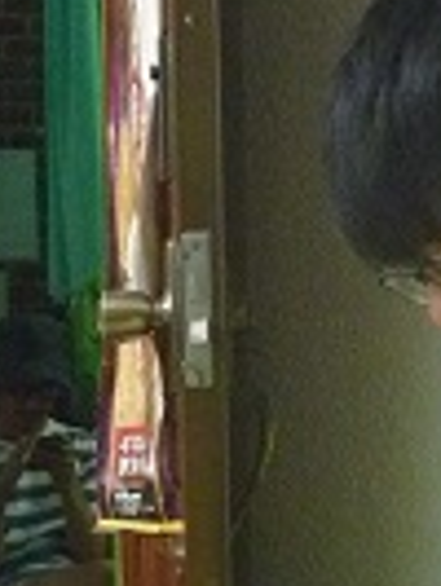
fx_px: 1781
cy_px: 784
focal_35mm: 105
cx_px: 251
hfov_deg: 14.1
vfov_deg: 17.4
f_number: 3.5
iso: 800
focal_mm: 6.3
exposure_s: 1/20
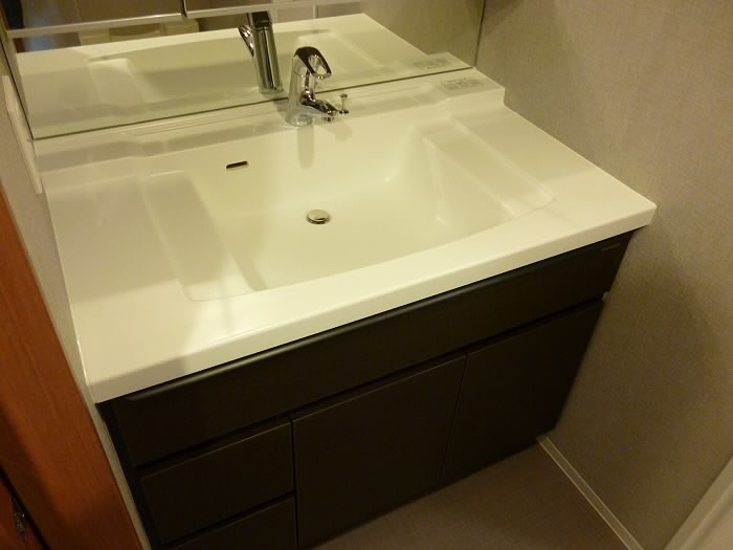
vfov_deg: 49.7
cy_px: 275
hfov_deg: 63.4
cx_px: 366
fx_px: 593
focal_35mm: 28
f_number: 3.1
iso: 400
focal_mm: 5
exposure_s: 1/10
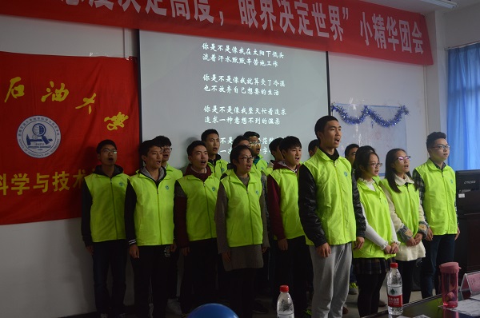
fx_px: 499
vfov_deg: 35.4
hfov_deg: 51.4
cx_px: 240
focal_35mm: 38
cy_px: 159
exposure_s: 1/15
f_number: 4
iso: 500
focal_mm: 25
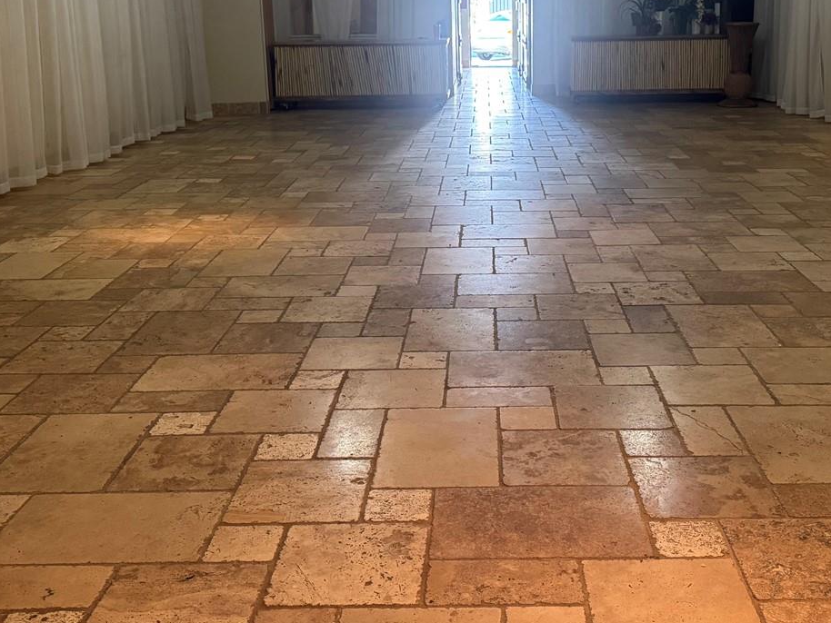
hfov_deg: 44.7
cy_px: 186
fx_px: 1009
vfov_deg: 33.9
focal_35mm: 42
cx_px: 476
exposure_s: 1/60
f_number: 1.78
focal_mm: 6.76
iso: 500
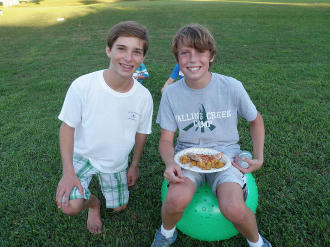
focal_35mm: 28
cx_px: 165
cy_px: 124
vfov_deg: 49.7
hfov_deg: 63.5
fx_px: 267
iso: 50
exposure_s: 1/60
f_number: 3.5
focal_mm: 5
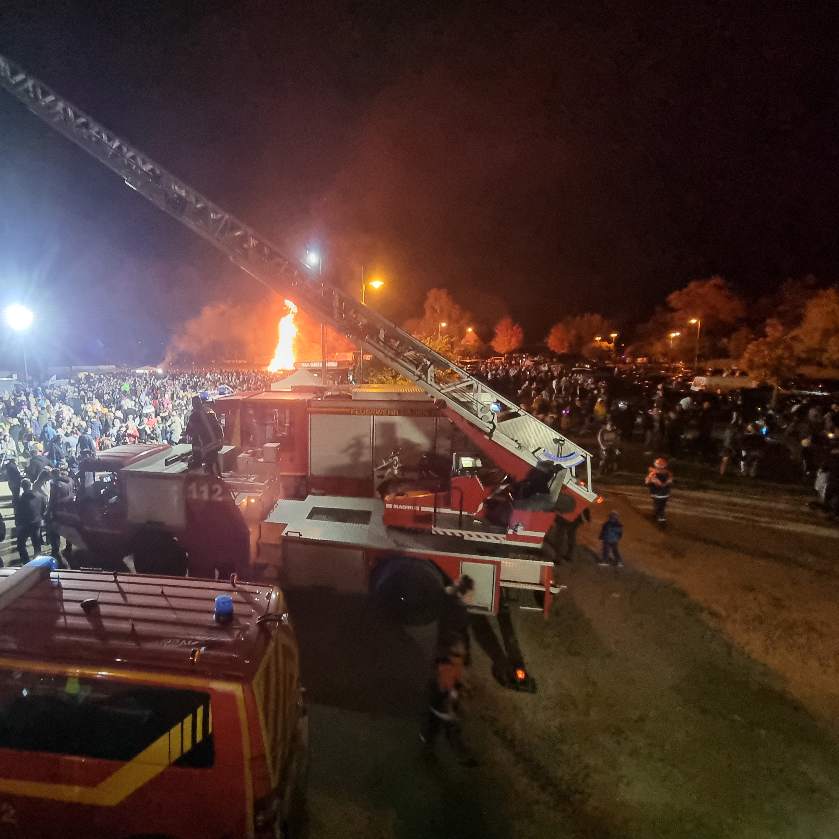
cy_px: 422
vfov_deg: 87.4
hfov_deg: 84.0
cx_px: 271
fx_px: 439
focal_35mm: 16
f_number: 2.2
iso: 800
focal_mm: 2.2
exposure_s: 1/25
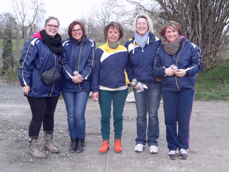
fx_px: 397
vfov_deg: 24.4
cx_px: 114
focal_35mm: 60
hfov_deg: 32.2
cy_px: 86
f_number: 4
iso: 80
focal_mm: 10.3
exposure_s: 1/125
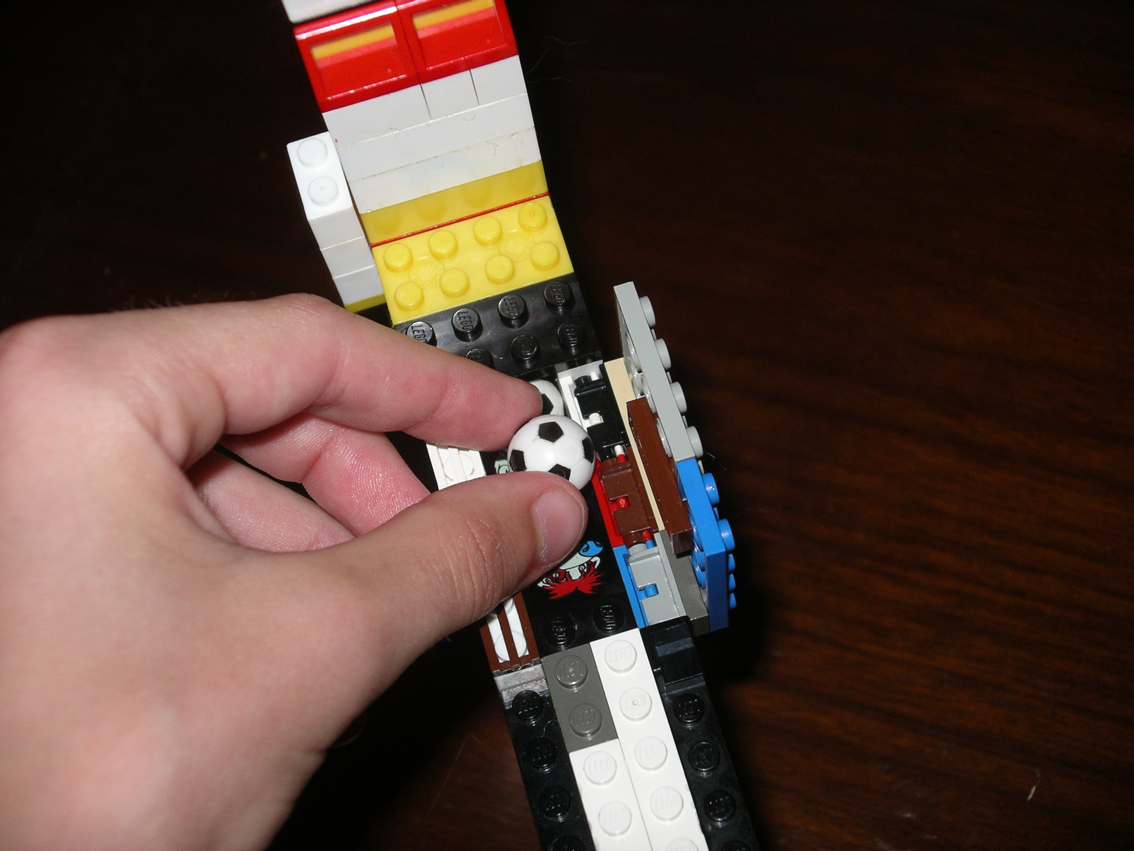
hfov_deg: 27.0
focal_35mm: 72
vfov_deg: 20.4
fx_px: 2359
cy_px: 426
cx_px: 567
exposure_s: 1/50
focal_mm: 14.9
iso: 200
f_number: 3.5
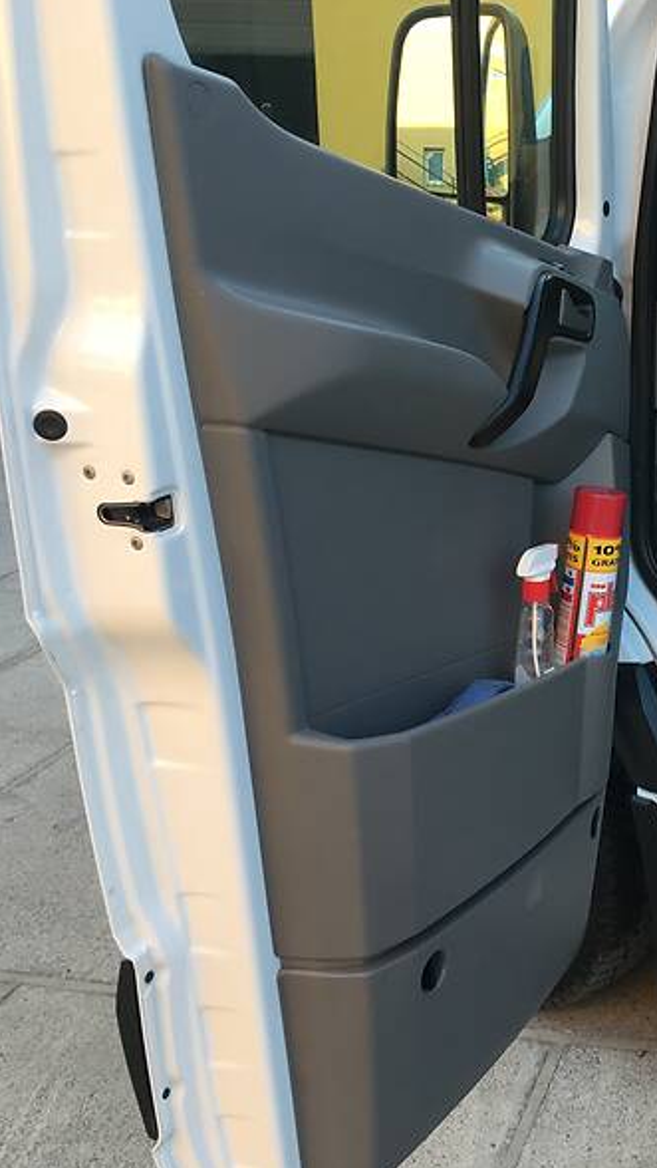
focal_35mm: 43
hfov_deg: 25.6
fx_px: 1331
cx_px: 728
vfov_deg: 47.3
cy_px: 580
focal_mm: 4.2
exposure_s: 1/100
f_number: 2.2
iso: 32
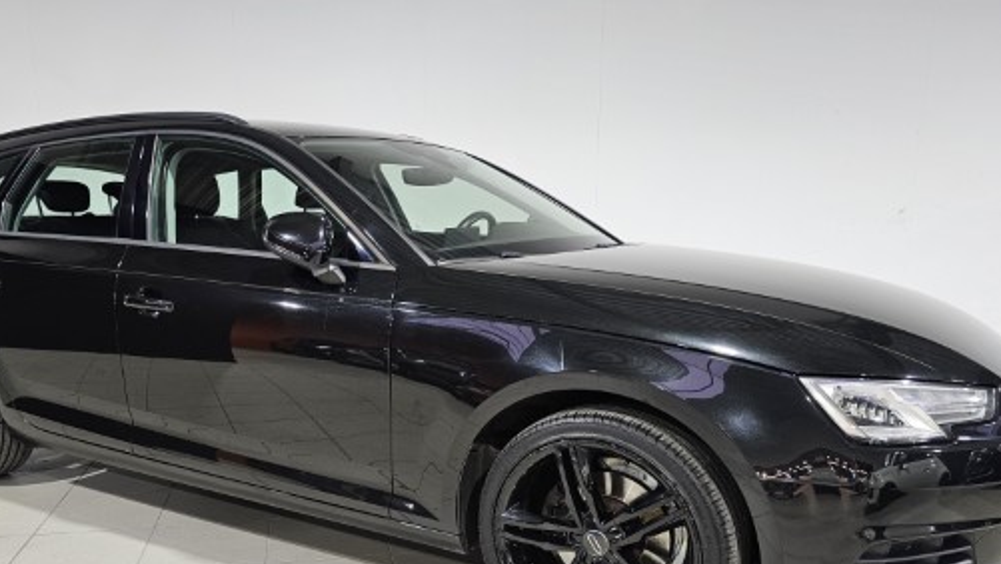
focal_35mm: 32
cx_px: 440
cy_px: 410
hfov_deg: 60.8
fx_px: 849
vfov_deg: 36.0
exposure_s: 1/100
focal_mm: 6.3
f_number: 1.7
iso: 160
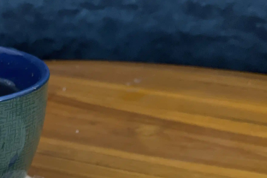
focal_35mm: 123
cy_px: 227
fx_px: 912
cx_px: 25
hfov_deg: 16.4
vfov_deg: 10.9
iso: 125
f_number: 2
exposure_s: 1/51
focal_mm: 6
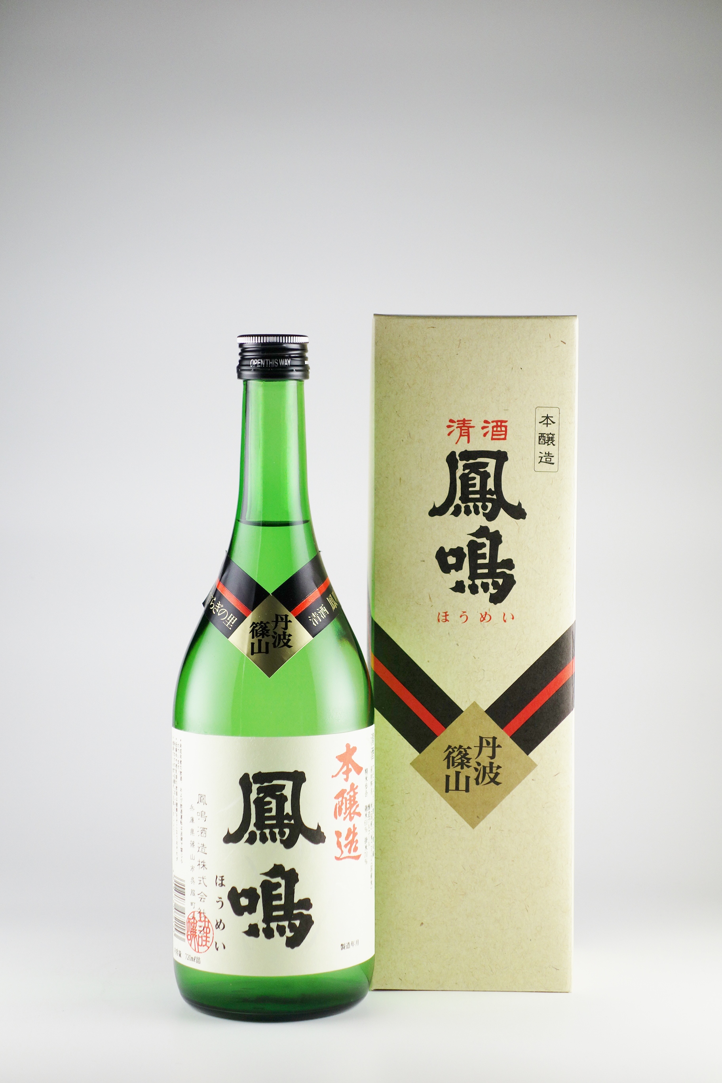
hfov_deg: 16.9
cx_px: 361
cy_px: 542
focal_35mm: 81
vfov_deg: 25.1
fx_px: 2437
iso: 200
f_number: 4.5
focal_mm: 30.14
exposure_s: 1/100
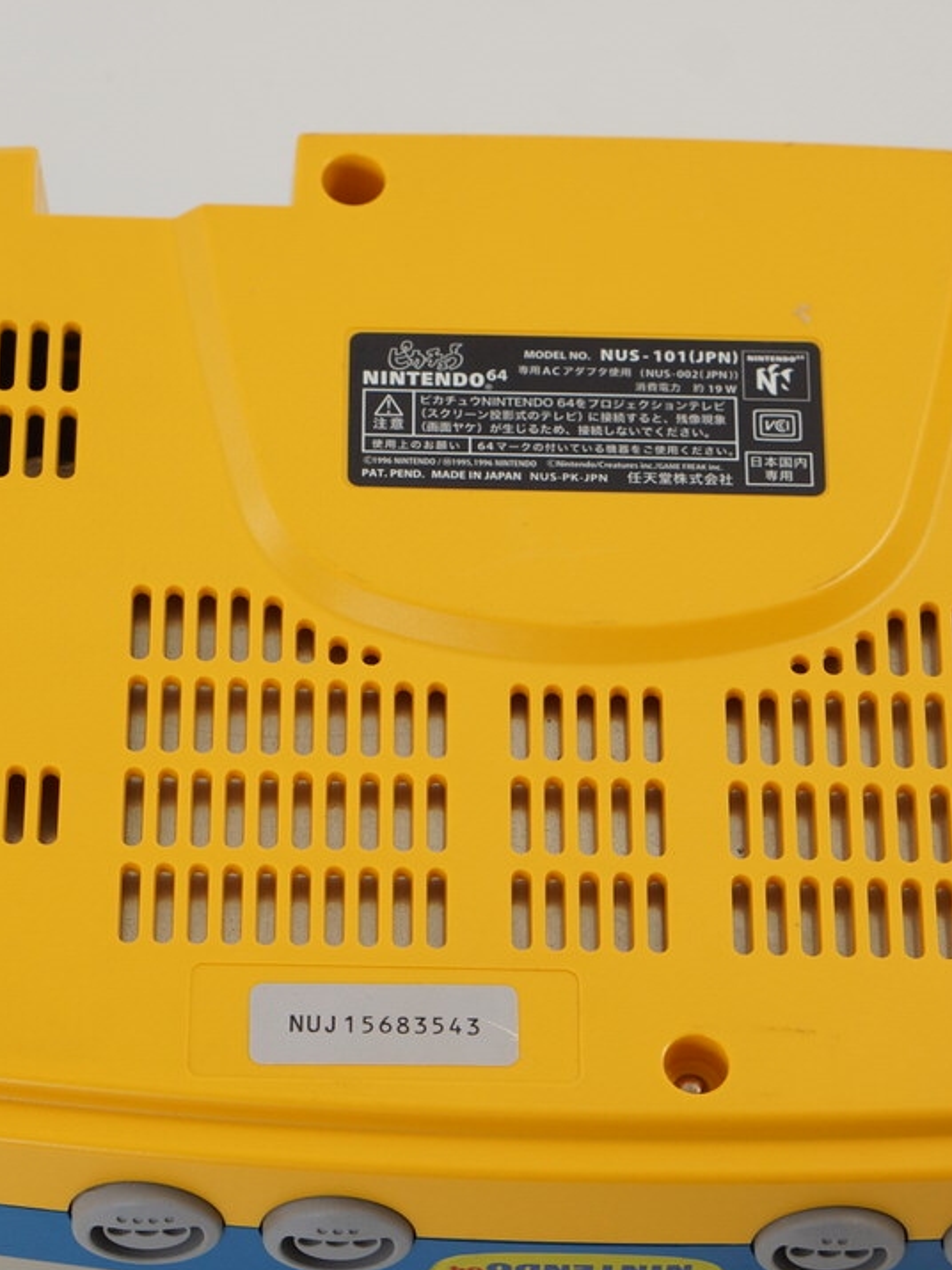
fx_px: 4438
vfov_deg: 16.3
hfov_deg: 12.2
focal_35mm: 121
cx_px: 433
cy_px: 689
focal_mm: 50
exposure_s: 1/80
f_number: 6.3
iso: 500
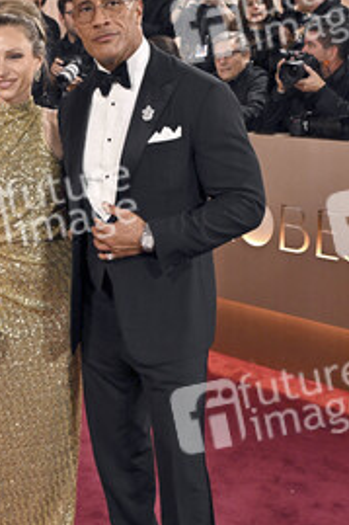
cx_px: 94
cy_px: 310
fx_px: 801
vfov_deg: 36.2
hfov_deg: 24.4
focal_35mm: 55
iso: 2500
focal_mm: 37
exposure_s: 1/320
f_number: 5.6
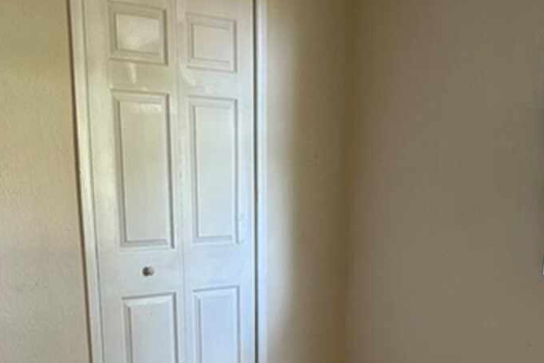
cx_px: 307
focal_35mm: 63
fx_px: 952
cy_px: 486
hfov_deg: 31.8
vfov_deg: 19.7
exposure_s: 1/101
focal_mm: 6.86
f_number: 1.78
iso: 250
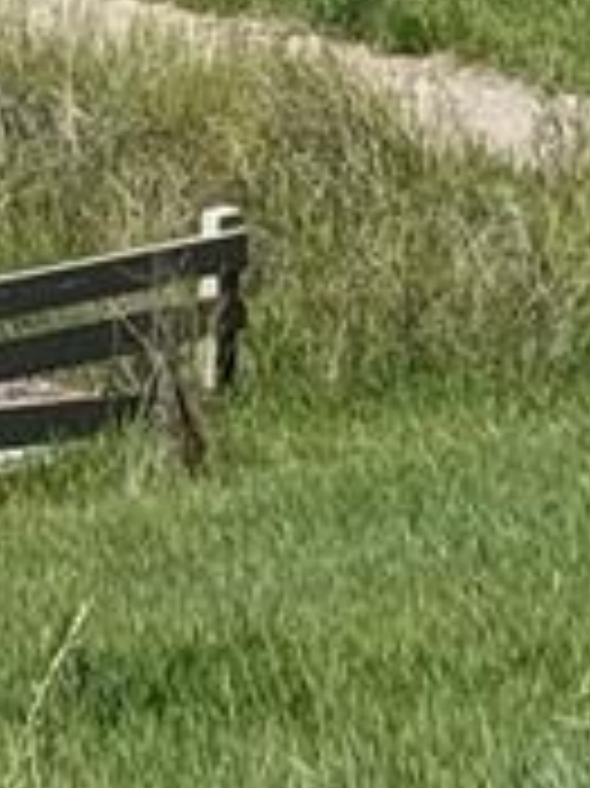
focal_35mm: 330
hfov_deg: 4.4
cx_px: -581
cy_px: -1261
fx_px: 7509
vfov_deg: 5.7
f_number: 1.78
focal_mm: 6.76
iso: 64
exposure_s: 1/5587
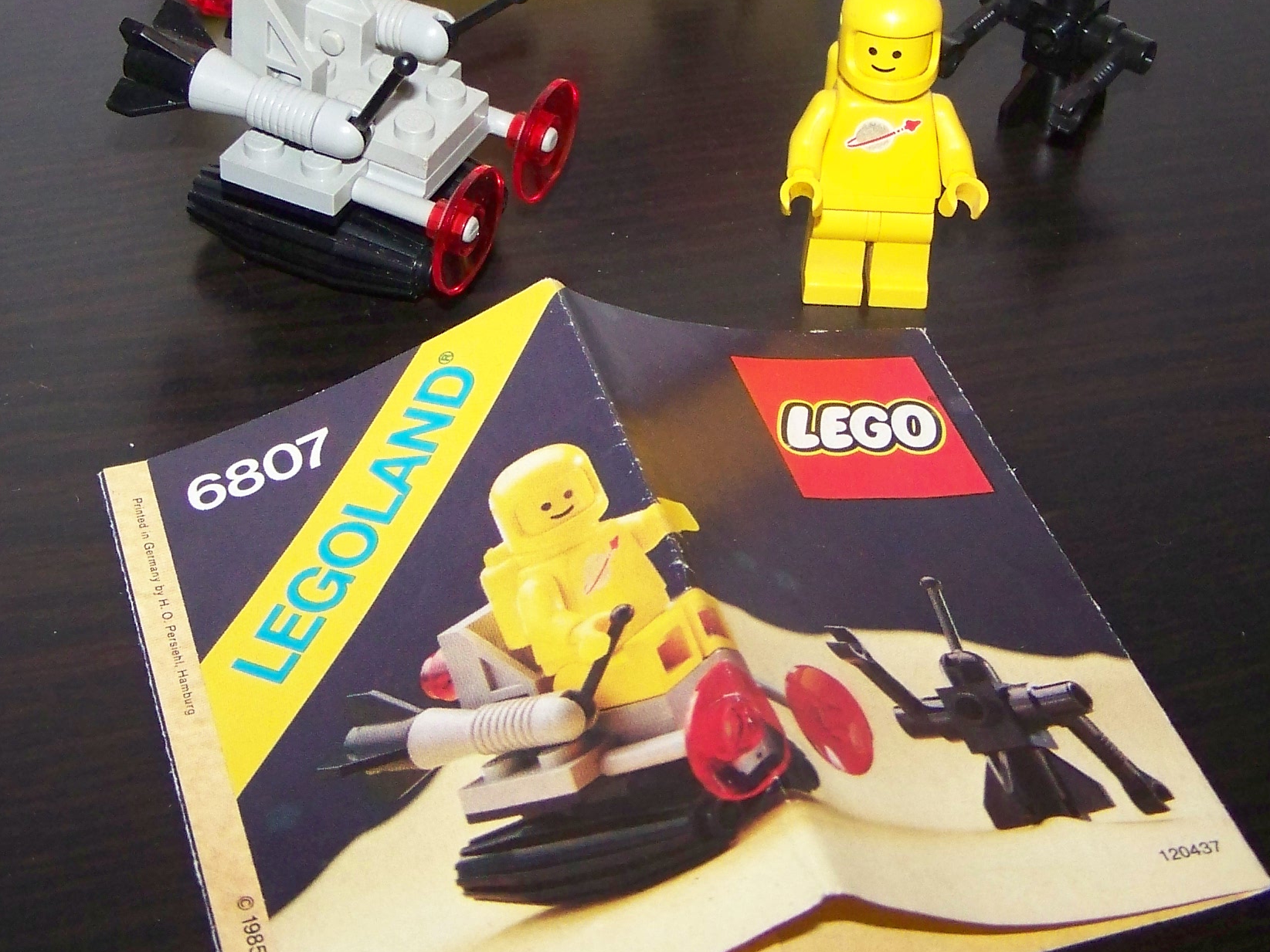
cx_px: 494
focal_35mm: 71
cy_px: 164
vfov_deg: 20.4
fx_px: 2605
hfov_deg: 27.3
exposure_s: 1/30
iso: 200
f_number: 2.8
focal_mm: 6.3
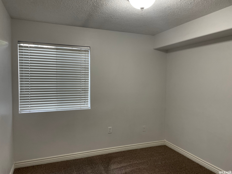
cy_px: 87
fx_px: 174
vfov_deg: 53.1
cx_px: 116
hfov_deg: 67.3
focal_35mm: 26
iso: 80
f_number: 1.6
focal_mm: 4.2
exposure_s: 1/60
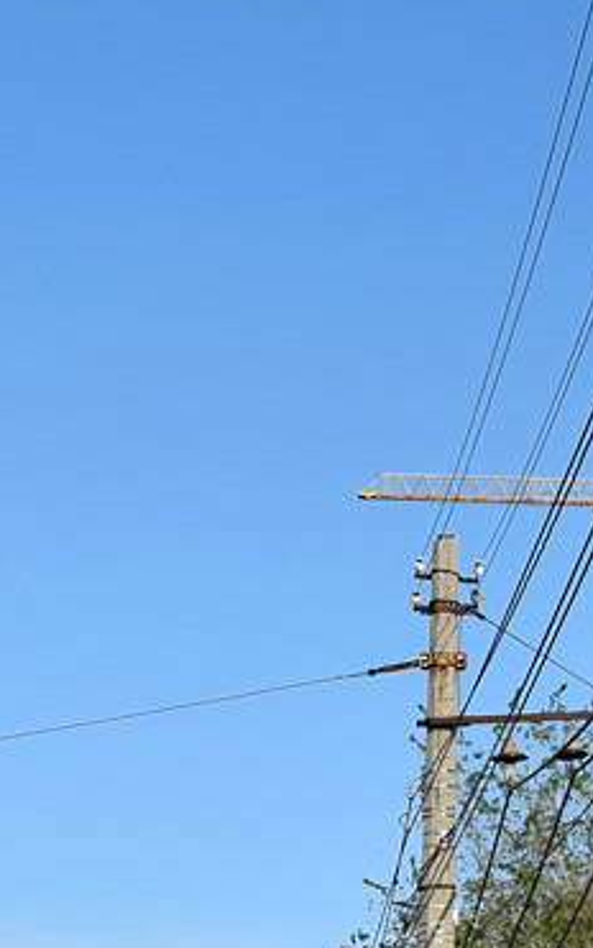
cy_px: 968
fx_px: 4030
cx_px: -506
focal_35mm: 156
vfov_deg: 13.2
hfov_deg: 8.1
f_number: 9
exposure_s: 1/640
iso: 200
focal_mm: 27
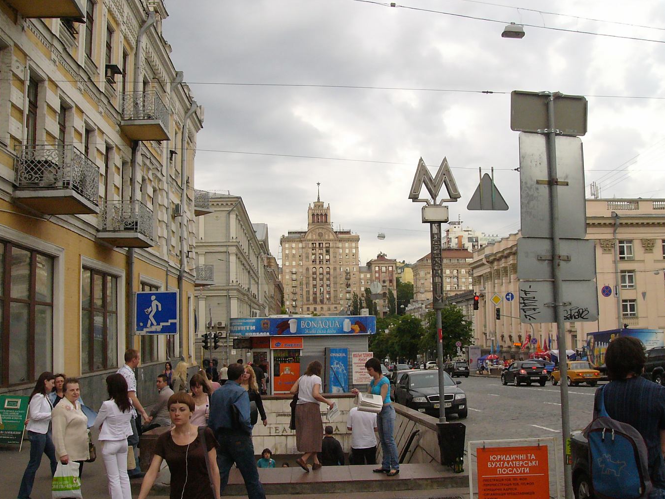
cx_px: 332
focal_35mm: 37
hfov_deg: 50.1
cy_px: 256
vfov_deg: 38.7
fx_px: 711
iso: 200
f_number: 6.5
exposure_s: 1/250
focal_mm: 6
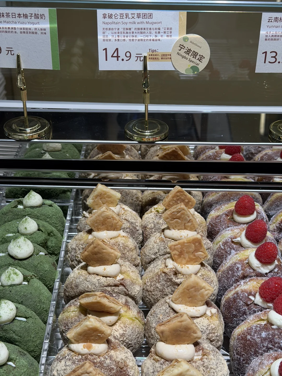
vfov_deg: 39.7
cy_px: 188
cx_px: 141
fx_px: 521
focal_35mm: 48
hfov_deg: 30.3
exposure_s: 1/225
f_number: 1.78
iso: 64
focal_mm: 6.76
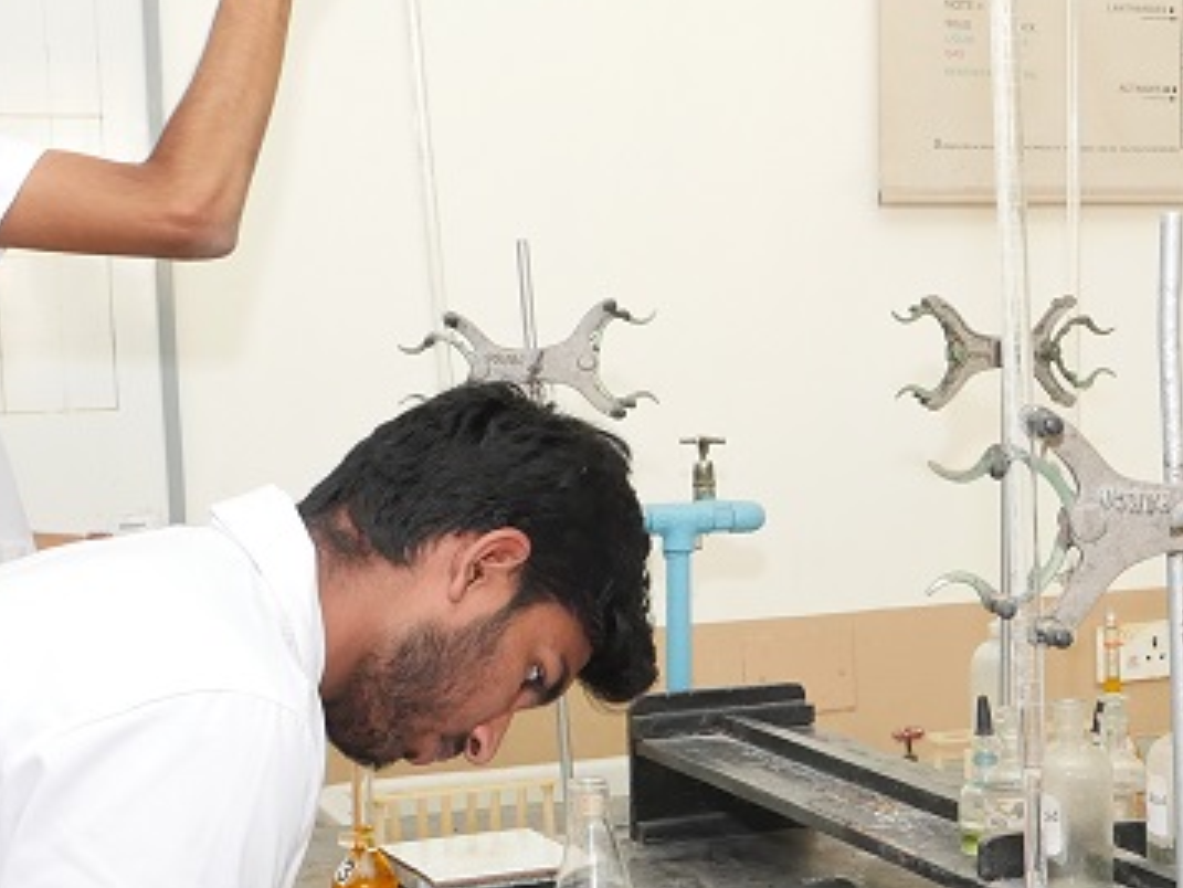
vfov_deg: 17.6
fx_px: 2872
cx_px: 1084
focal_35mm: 84
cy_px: 563
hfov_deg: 22.7
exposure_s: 1/100
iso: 800
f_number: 5
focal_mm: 15
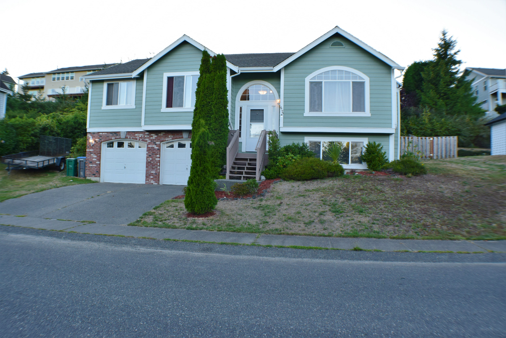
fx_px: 464
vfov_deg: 40.0
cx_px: 253
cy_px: 169
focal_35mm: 33
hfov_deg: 57.2
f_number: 9
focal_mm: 22
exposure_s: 1/125
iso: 400
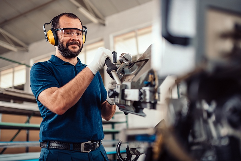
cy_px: 80
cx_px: 120
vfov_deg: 37.9
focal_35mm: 35
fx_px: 234
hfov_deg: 54.4
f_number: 1.4
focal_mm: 35
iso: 100
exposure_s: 1/250
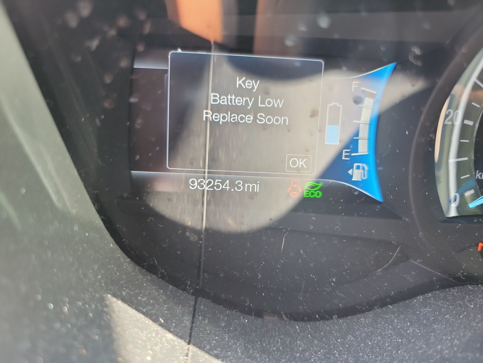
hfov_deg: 71.6
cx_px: 242
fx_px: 335
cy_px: 182
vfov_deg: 56.8
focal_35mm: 24
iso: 464
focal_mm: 6.7
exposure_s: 1/59
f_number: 1.8
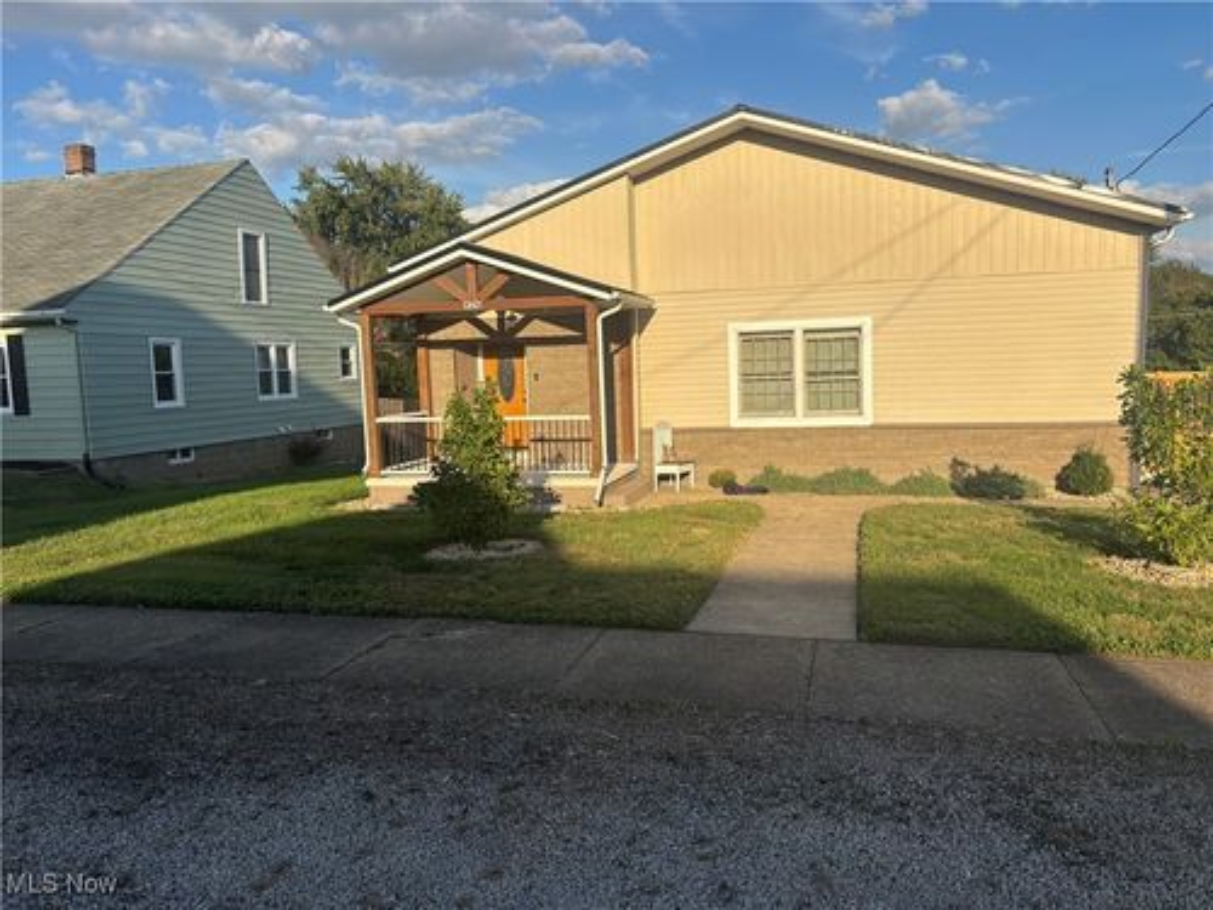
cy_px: 455
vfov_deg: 53.1
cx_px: 606
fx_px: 911
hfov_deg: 67.3
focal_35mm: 26
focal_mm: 5.96
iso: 50
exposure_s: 1/3534
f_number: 1.6
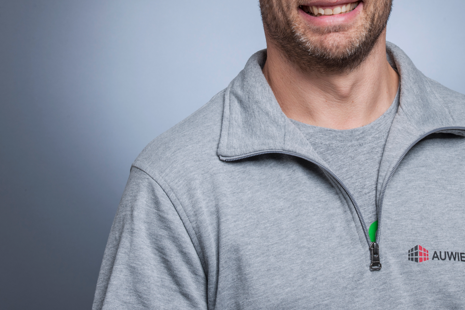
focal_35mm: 152
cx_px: 338
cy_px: 71
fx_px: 1963
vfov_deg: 9.0
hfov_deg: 13.5
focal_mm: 90
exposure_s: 1/80
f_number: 13
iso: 100
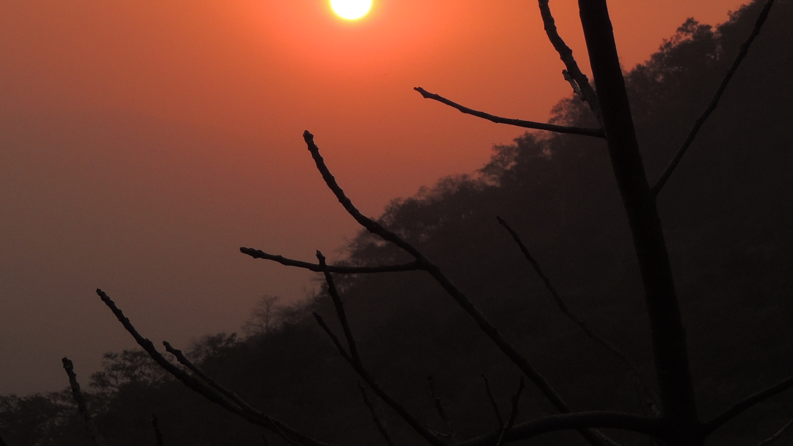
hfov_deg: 11.6
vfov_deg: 6.5
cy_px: 17
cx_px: 346
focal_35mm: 185
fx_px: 3890
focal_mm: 16
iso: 100
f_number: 4.1
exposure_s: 1/500
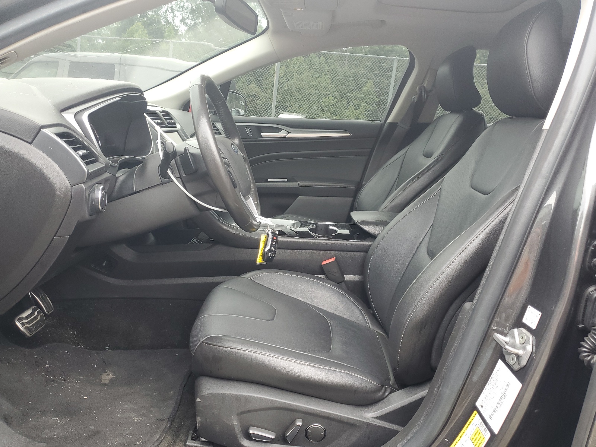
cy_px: 224
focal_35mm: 26
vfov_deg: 53.1
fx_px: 448
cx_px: 298
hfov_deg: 67.3
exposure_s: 1/120
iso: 66
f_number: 1.5
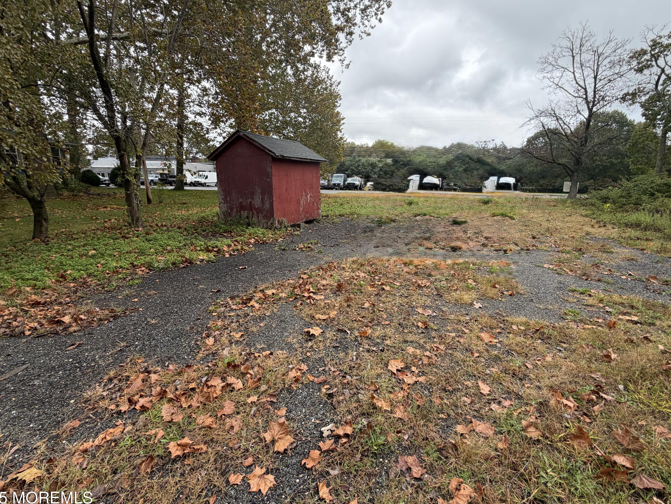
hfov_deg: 94.5
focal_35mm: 16
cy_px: 236
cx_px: 342
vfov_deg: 78.0
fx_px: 310
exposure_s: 1/234
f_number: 2.2
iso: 40
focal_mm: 2.22
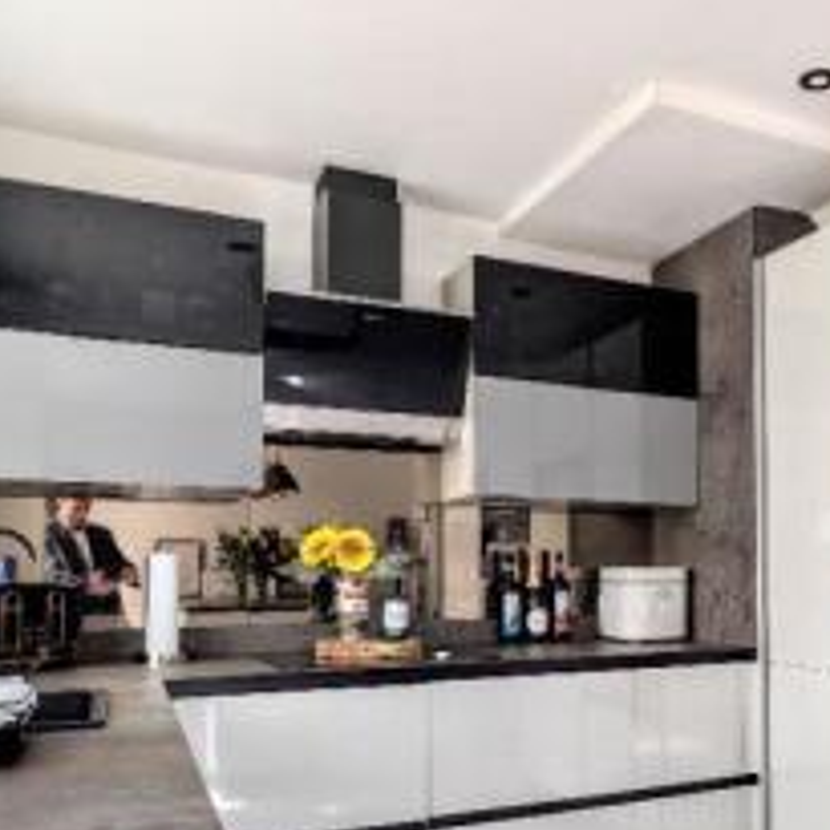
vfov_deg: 53.2
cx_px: 571
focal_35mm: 30
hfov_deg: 52.7
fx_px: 814
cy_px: 541
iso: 54
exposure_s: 1/237
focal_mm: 2.02
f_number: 1.7
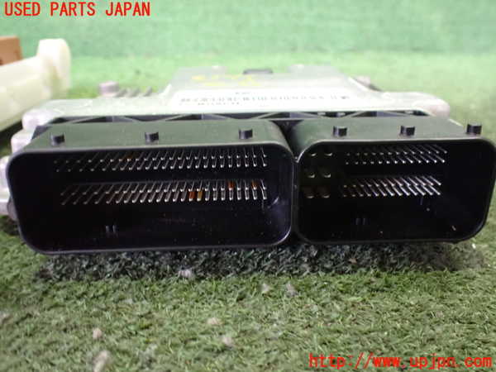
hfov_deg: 60.0
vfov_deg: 46.8
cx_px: 248
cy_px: 186
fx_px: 430
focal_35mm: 30
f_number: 2.3
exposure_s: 1/30
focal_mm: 5.4
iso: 1250
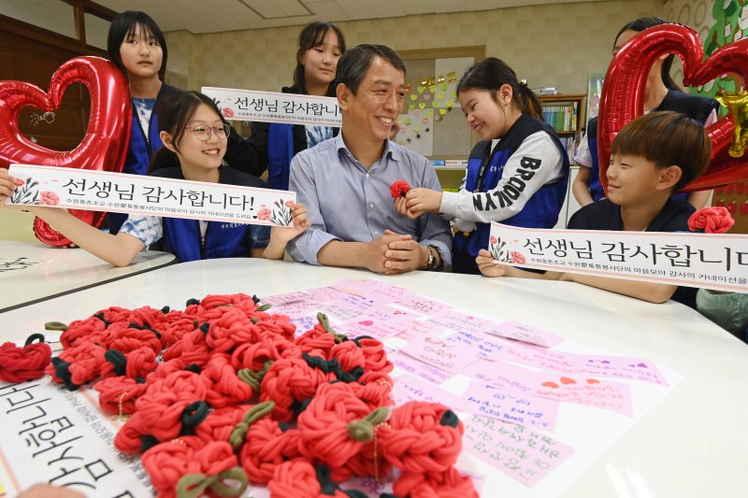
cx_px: 374
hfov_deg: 84.0
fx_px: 415
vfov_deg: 61.9
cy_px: 249
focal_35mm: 20
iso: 3200
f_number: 6.3
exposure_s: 1/160
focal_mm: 20
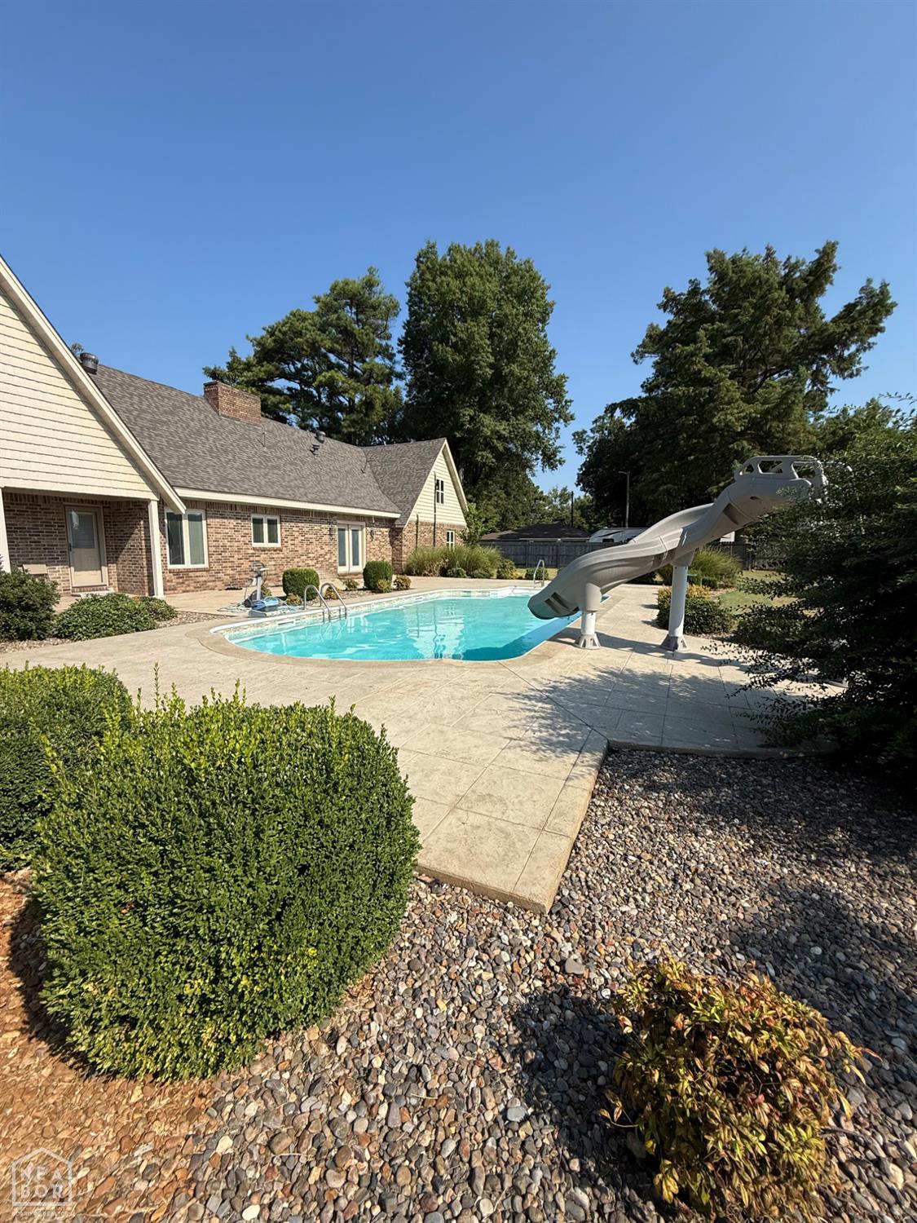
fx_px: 494
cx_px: 458
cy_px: 612
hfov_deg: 85.7
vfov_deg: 102.1
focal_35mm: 14
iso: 50
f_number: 2.2
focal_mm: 2.22
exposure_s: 1/2410
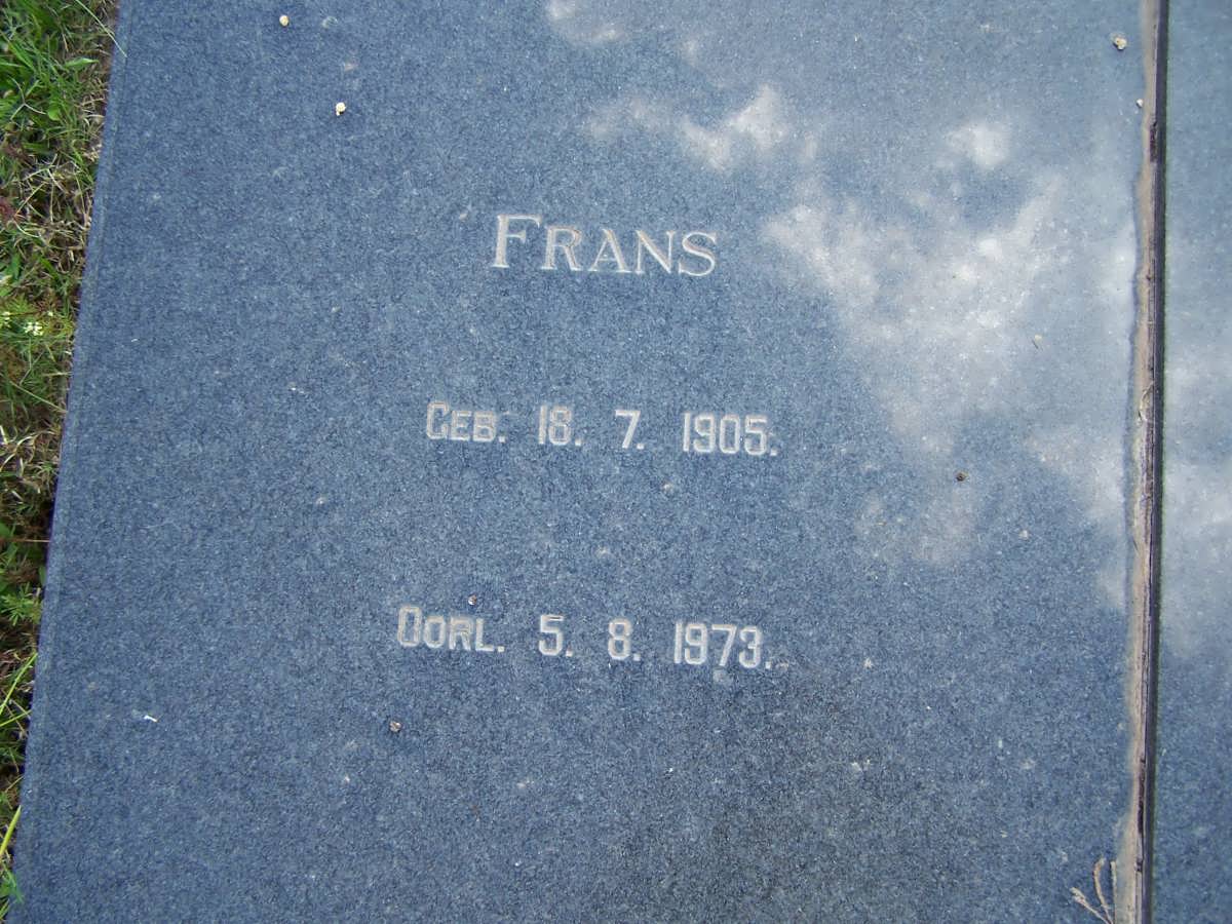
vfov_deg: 37.7
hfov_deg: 49.0
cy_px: 462
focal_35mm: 38
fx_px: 1352
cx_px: 616
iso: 80
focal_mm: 6.3
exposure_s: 1/180
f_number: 2.8
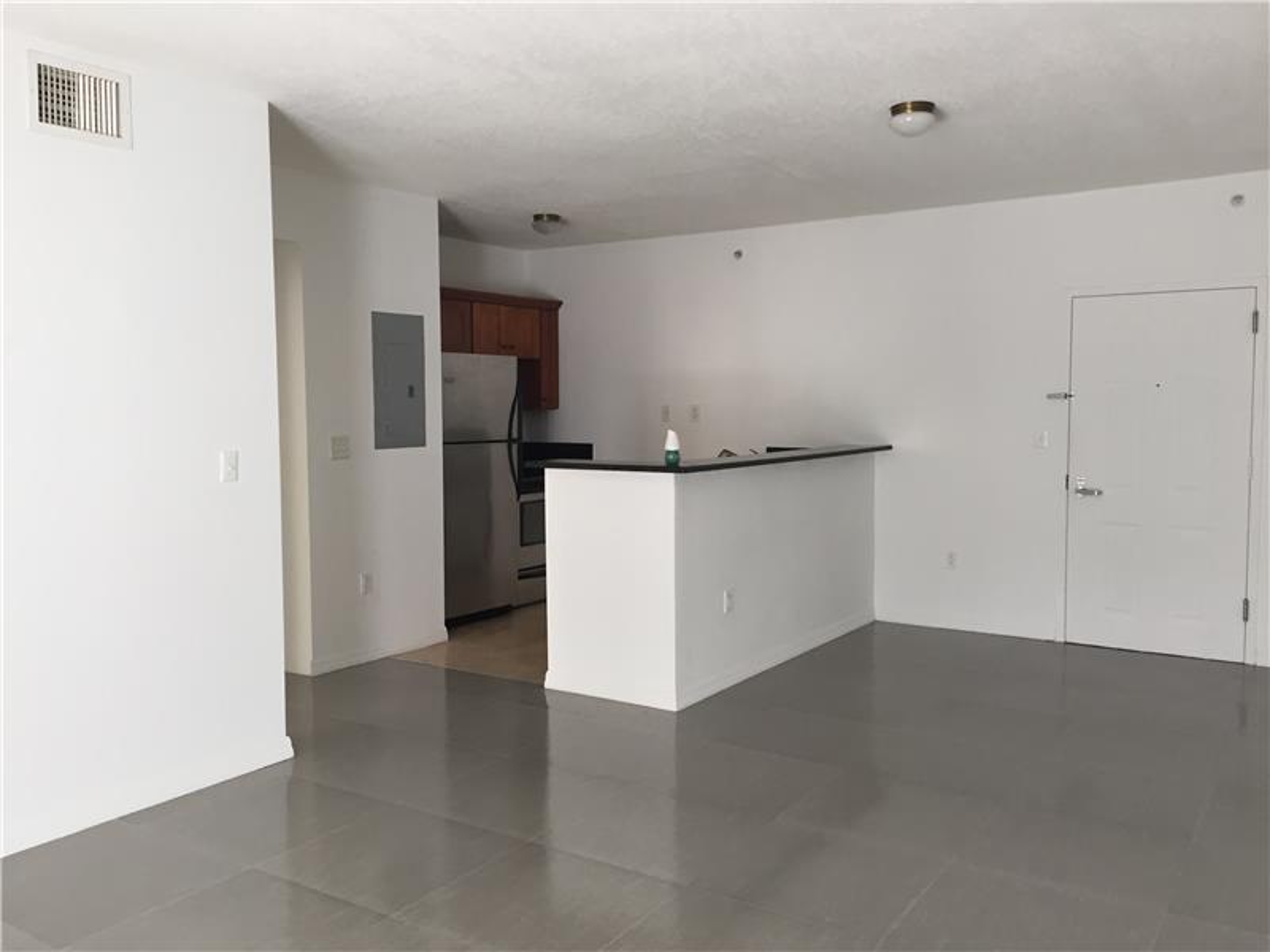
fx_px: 1064
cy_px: 476
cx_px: 635
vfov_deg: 48.2
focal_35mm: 29
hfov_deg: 61.7
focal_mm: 4.15
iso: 32
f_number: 2.2
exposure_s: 1/30
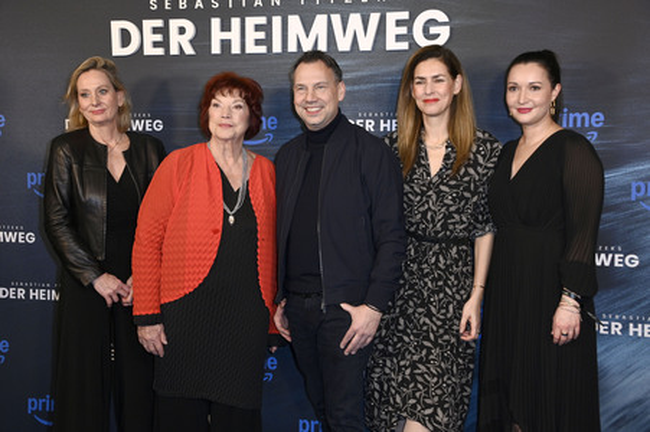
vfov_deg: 27.0
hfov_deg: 39.6
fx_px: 902
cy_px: 216
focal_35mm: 50
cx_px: 325
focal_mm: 50
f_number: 6.3
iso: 1600
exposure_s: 1/250
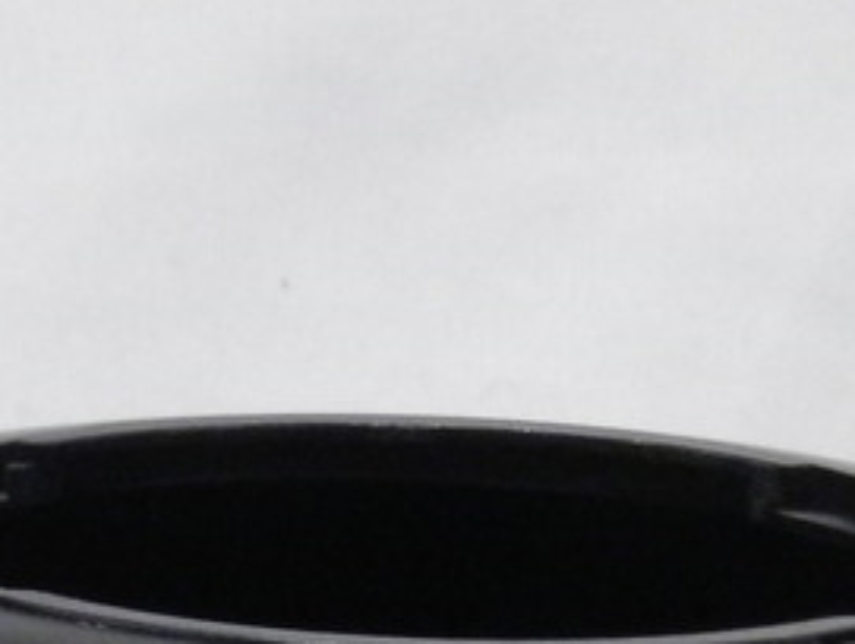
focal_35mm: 336
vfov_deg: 4.4
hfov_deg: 5.8
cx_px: -505
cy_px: 698
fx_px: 8310
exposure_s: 1/50
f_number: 4.8
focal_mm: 13.5
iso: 800
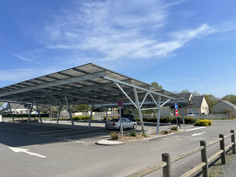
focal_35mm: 26
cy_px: 88
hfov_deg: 67.3
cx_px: 118
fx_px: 177
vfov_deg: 53.1
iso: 32
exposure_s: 1/4717
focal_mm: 5.1
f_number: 1.6
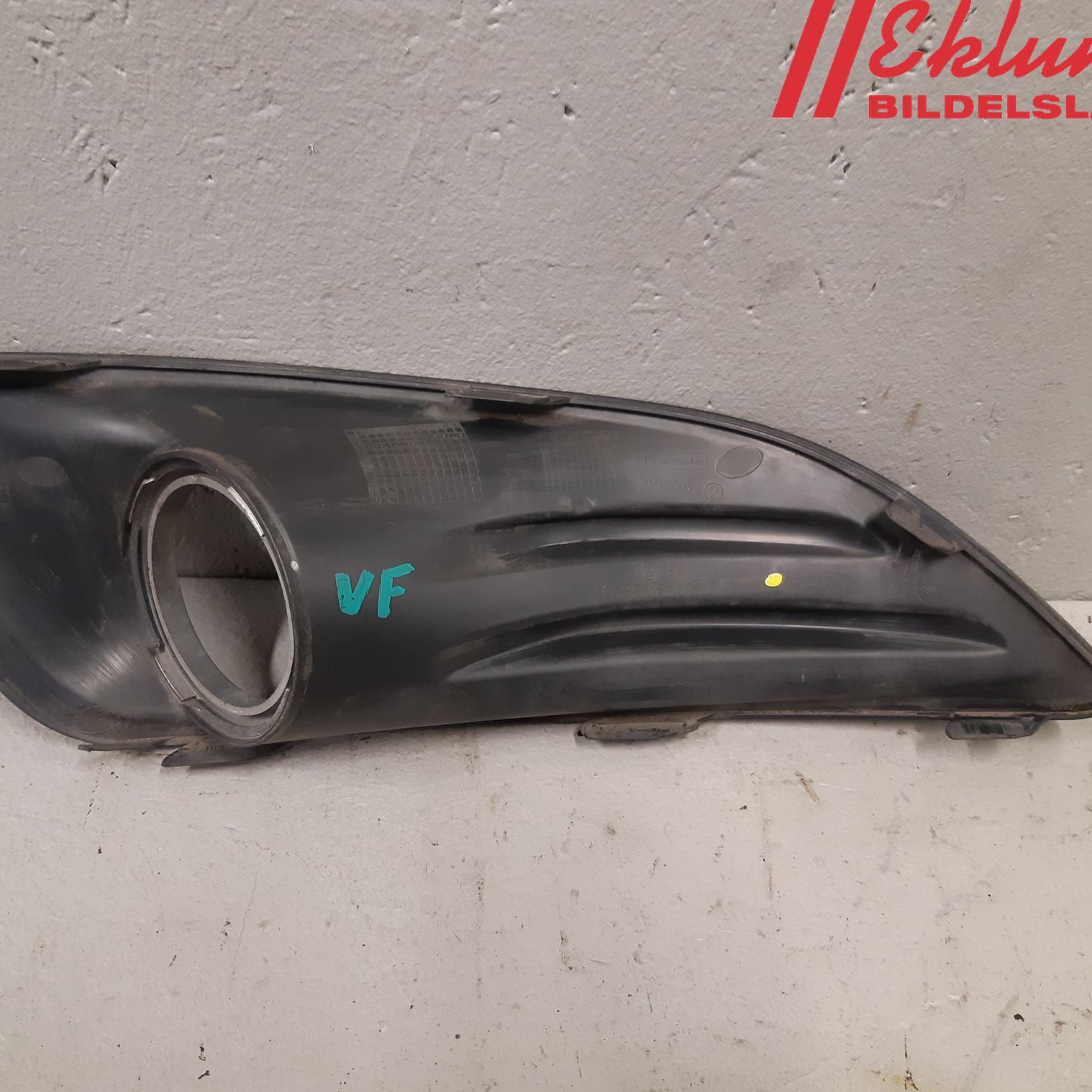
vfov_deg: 52.5
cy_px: 549
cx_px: 477
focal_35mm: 31
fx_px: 1106
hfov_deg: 52.4
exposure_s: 1/50
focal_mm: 3.93
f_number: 1.7
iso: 200
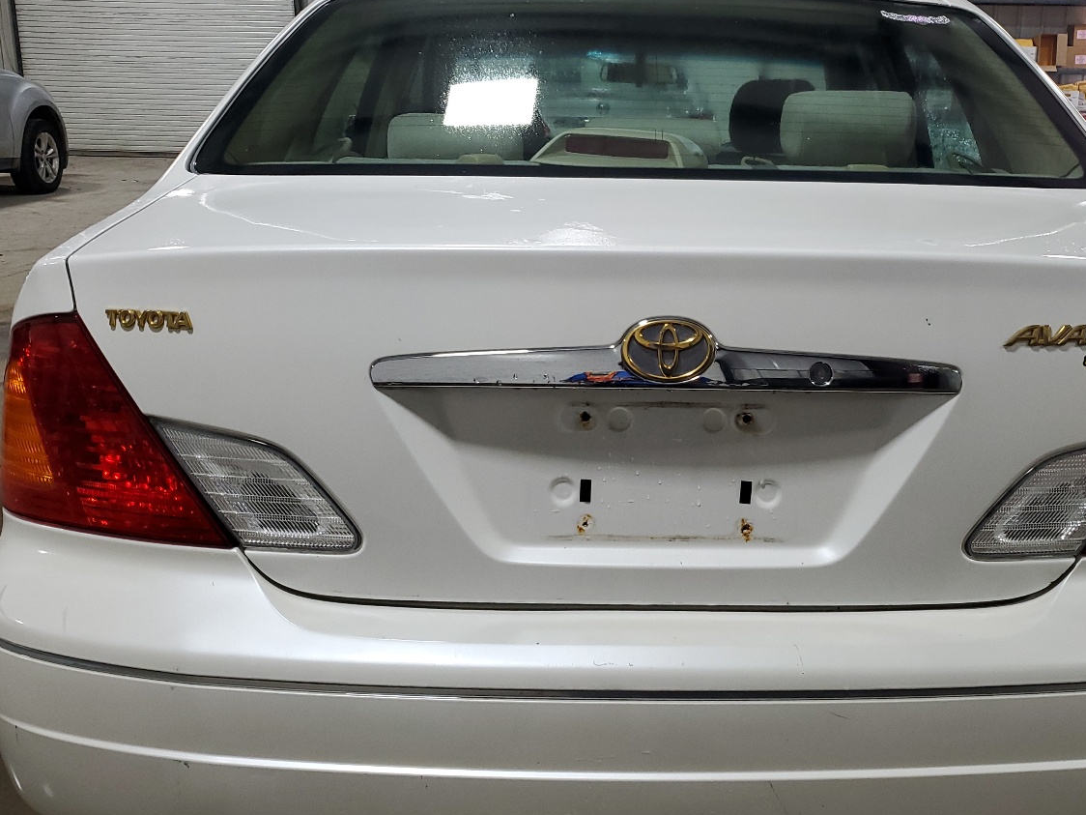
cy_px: 416
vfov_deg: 38.7
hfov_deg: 49.7
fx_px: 1161
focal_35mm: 37
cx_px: 665
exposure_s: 1/60.2
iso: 69
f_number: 1.5
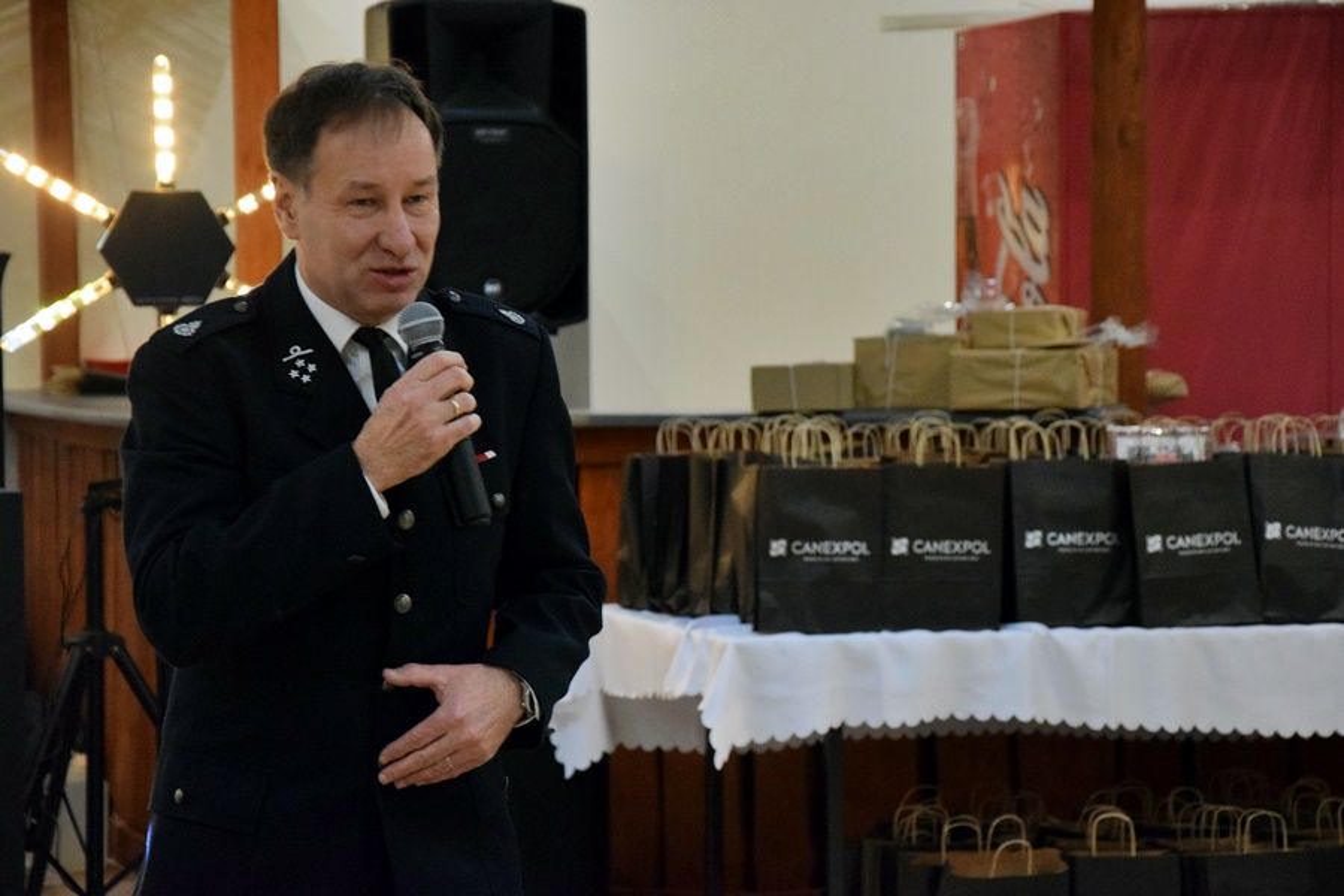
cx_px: 672
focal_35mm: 120
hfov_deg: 17.1
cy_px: 448
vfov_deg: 11.4
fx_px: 4480
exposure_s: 1/100
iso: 3600
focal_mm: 80
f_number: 5.3
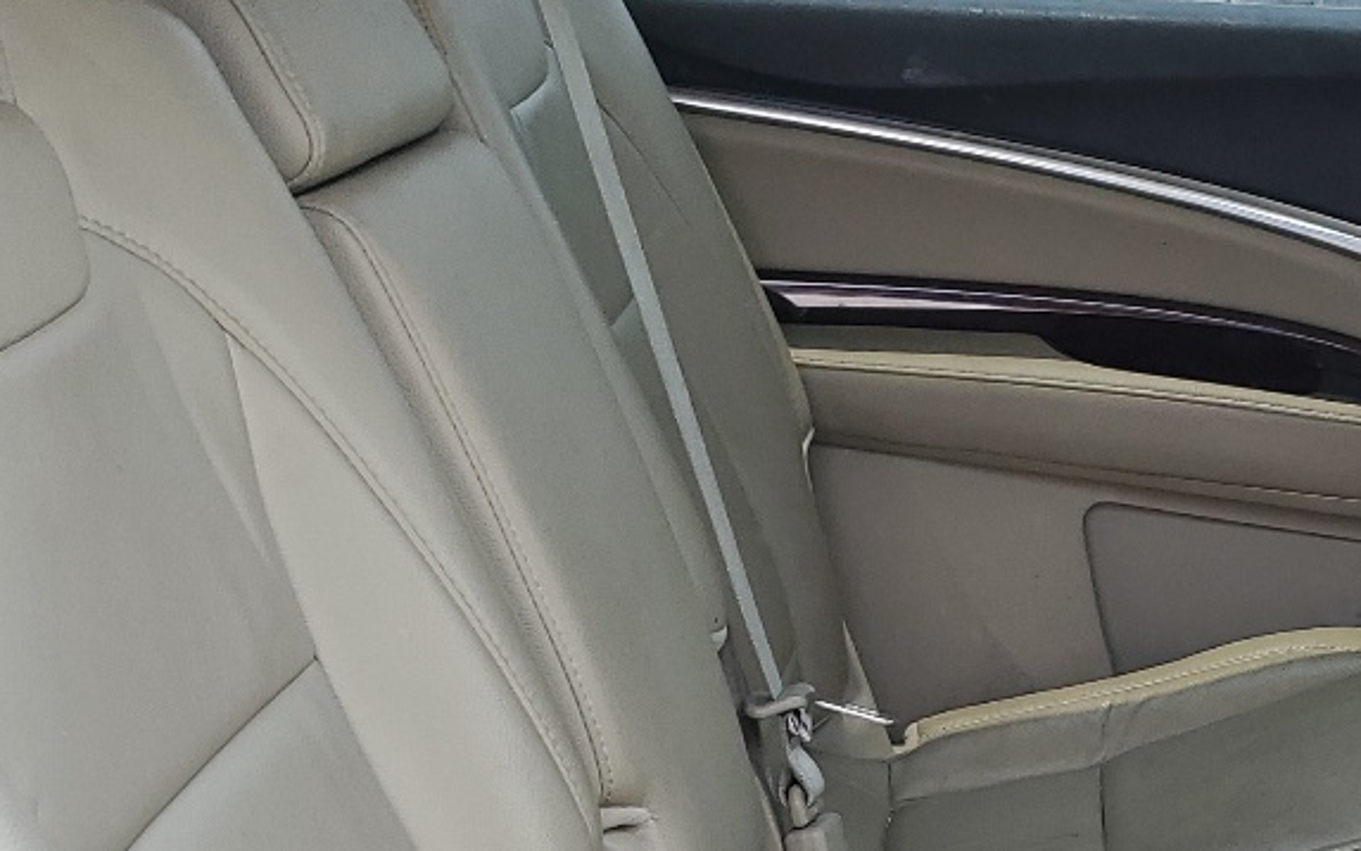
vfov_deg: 16.7
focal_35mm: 77
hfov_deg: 25.9
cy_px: 792
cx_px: 1242
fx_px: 2856
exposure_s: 1/417
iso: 50
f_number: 1.5
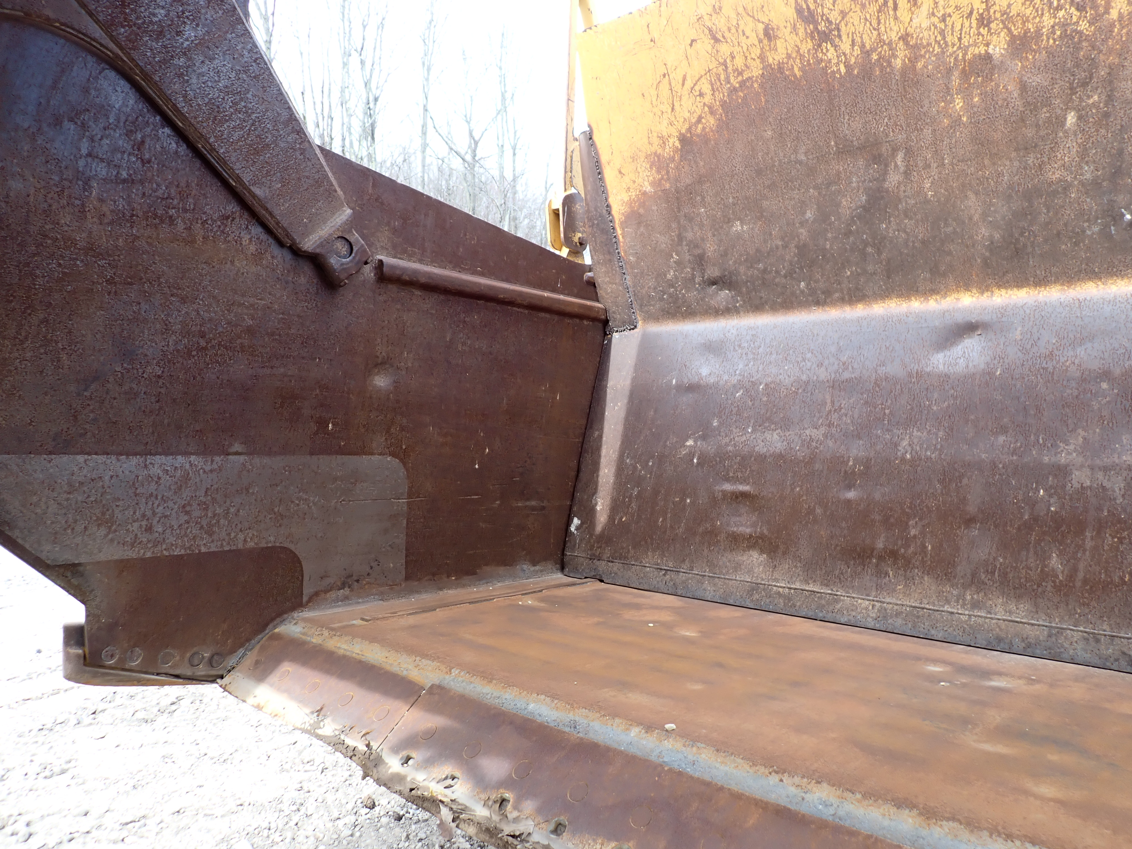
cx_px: 566
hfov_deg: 69.4
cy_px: 424
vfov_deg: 54.9
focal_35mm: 25
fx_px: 818
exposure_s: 1/160
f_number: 2.8
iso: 100
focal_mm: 4.5
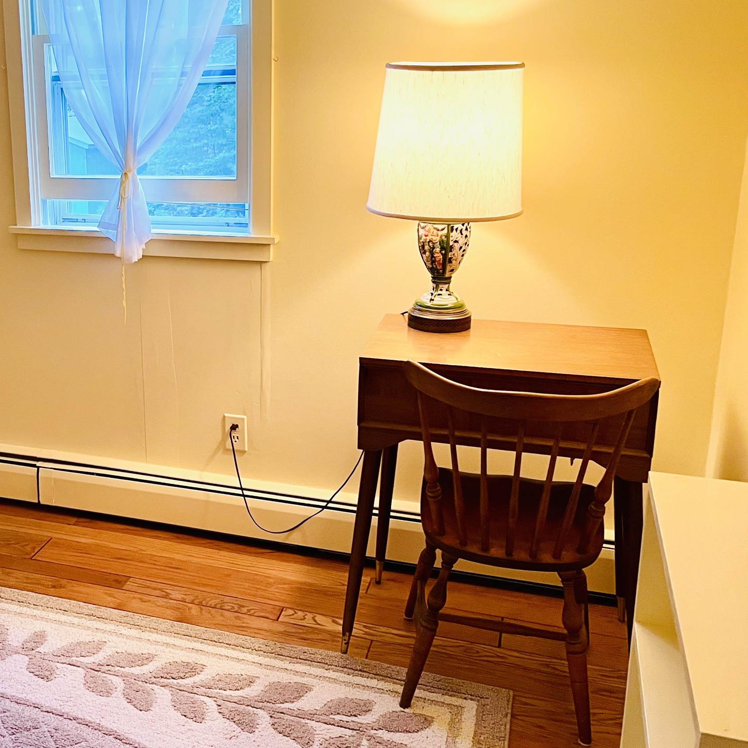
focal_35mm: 42
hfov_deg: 37.6
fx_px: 1027
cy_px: 307
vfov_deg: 39.9
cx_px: 89
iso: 160
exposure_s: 1/60
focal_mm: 5.7
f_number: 1.5
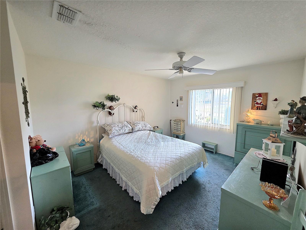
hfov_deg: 106.2
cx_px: 153
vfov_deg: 89.9
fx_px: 115
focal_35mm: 13
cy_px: 115
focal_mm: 2.2
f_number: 1.9
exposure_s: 1/120
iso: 250
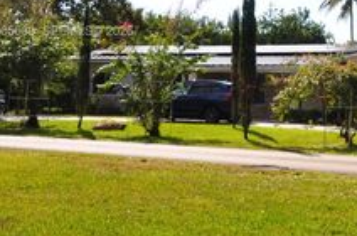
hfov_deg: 24.4
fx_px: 771
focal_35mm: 78
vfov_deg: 17.2
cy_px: 32
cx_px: 391
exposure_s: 1/400
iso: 200
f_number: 11
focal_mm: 22
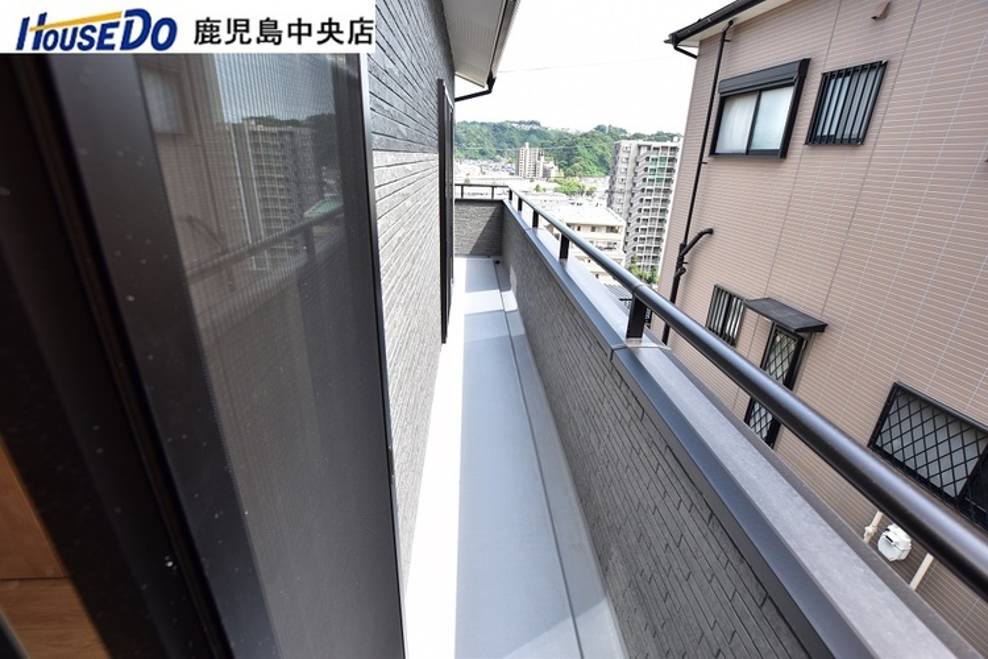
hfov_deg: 100.4
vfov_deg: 77.3
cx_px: 494
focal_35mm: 15
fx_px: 412
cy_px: 330
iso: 160
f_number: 5.6
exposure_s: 1/200
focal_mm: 10
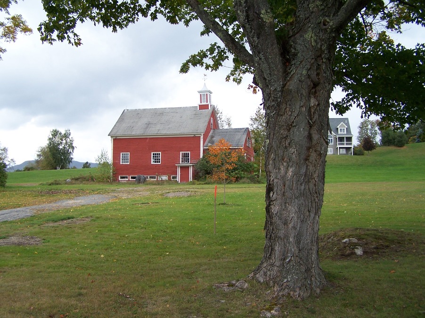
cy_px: 159
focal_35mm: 38
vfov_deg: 37.7
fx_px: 466
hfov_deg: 49.0
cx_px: 212
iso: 80
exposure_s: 1/250
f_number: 2.8
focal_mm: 6.3
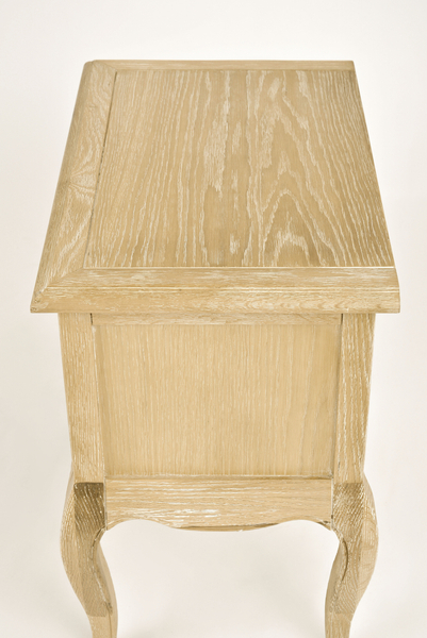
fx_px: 1279
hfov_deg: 19.0
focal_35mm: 72
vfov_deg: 28.1
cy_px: 319
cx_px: 214
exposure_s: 1/60
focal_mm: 48
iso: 160
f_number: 9.5
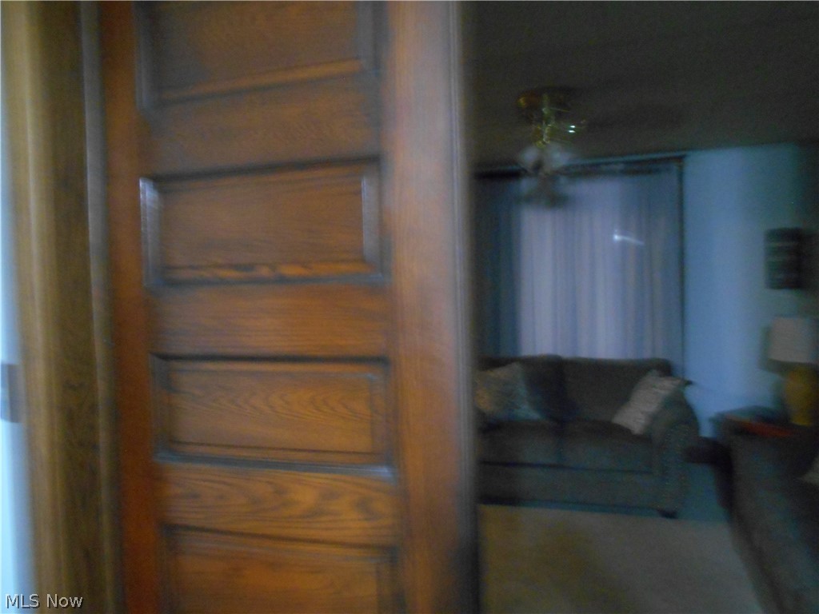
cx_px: 410
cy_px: 307
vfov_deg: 53.1
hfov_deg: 67.3
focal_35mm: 26
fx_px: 615
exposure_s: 1/5
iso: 800
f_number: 3.2
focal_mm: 4.6
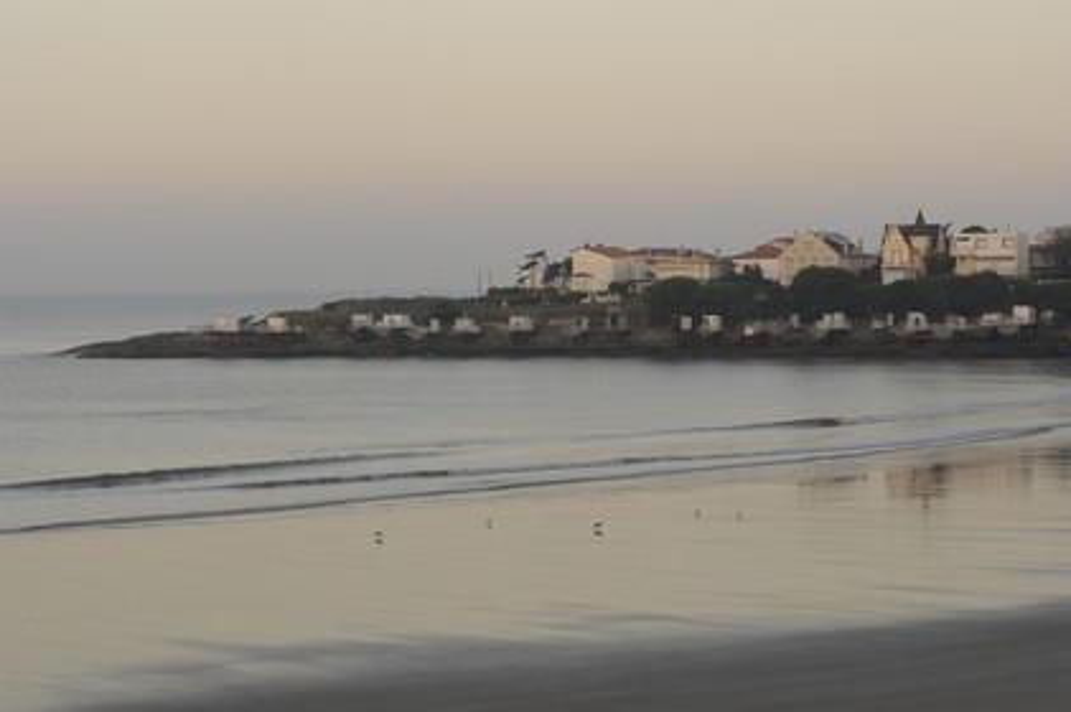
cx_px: 536
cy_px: 356
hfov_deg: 20.9
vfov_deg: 14.0
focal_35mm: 98
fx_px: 2898
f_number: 4.8
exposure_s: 1/80
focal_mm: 65
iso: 100
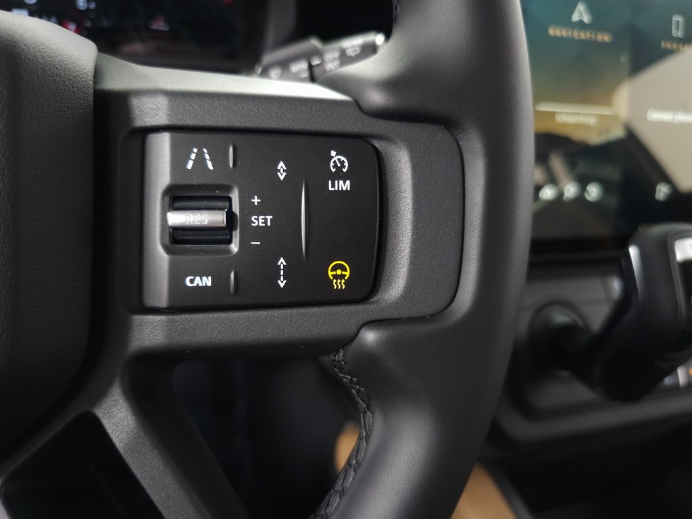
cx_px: 346
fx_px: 460
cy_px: 260
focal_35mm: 23
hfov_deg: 73.9
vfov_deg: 58.9
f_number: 1.7
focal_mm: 6.3
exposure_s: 1/40
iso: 250
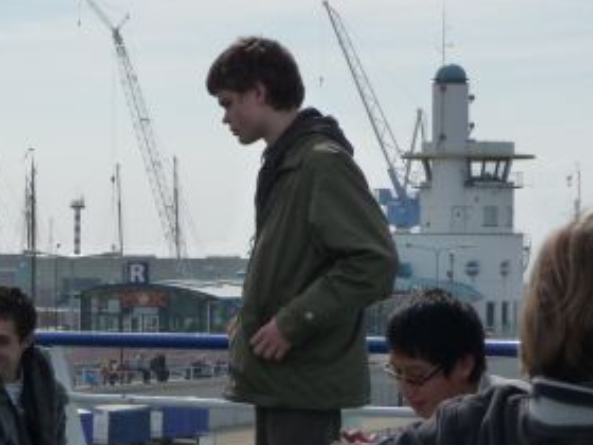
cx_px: -61
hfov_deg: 12.7
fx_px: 2621
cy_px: 307
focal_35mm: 153
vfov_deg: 9.7
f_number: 11
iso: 160
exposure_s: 1/250
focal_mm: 11.3
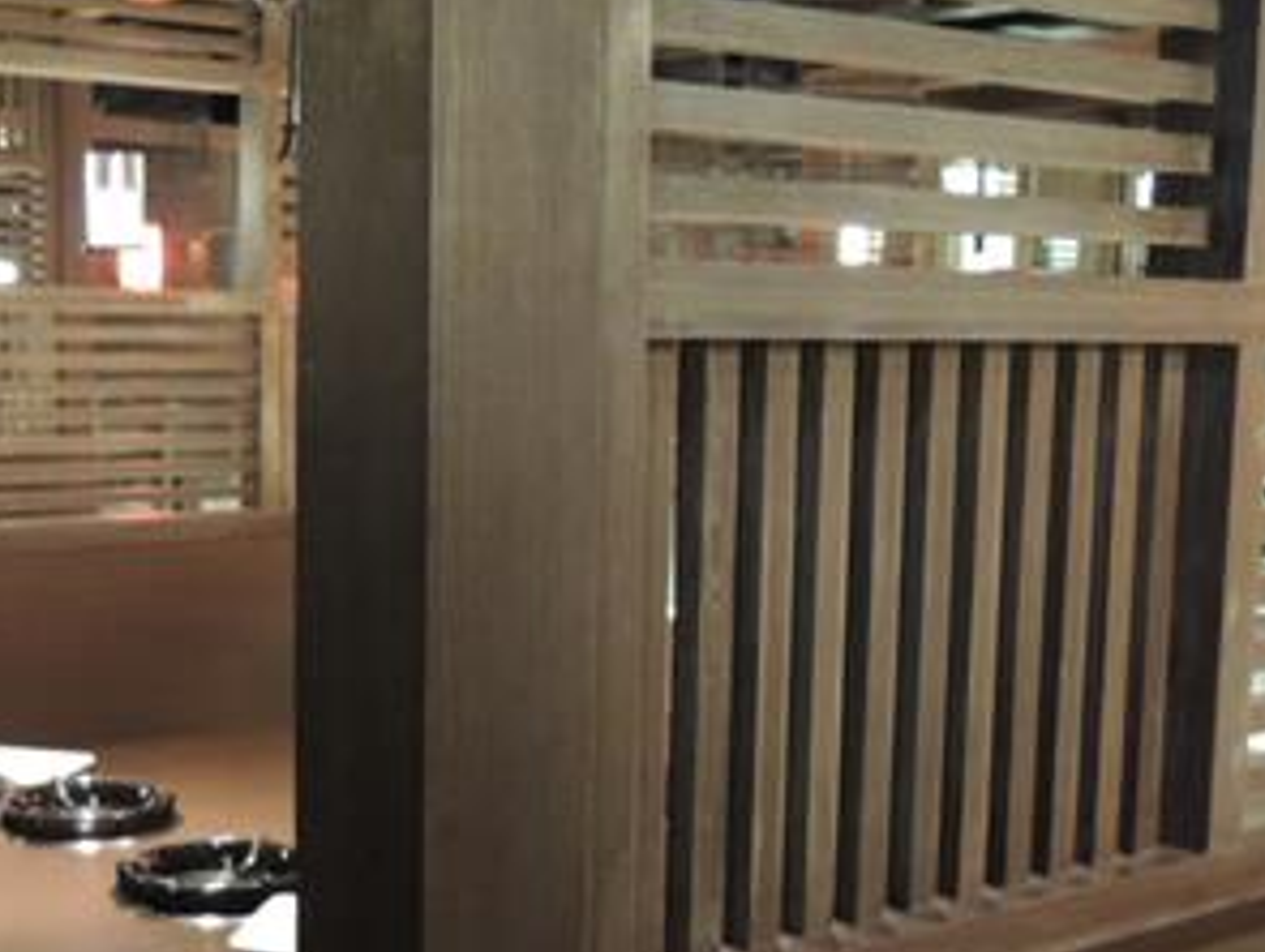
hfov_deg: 36.5
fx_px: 1903
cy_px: 575
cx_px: 459
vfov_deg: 28.0
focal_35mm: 52
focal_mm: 4.3
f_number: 2.2
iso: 640
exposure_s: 1/8
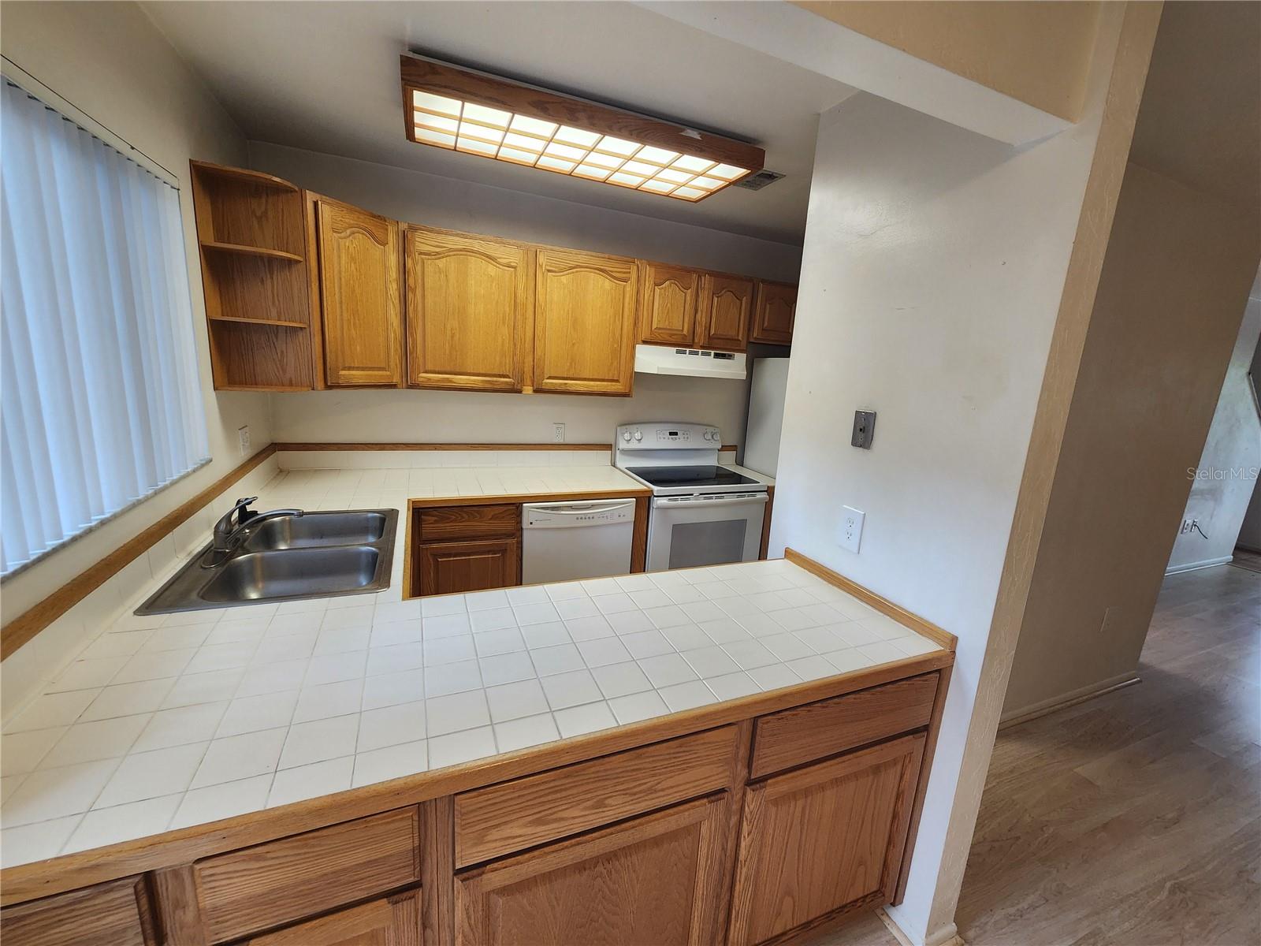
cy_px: 473
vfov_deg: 89.9
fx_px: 474
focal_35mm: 13
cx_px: 630
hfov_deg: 106.2
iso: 200
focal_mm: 2.2
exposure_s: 1/60
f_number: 2.2
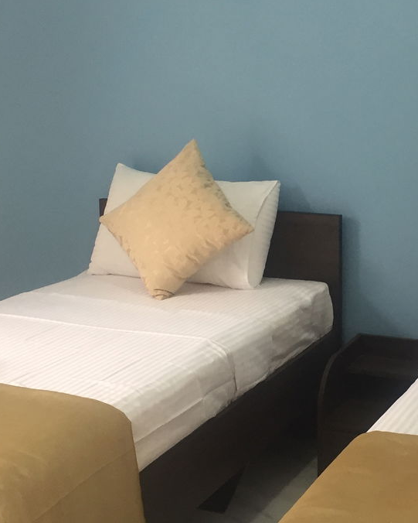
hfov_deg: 22.6
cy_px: 220
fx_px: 1036
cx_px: 311
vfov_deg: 28.3
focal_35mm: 67
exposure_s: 1/33
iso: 32
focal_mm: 4.15
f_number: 2.2
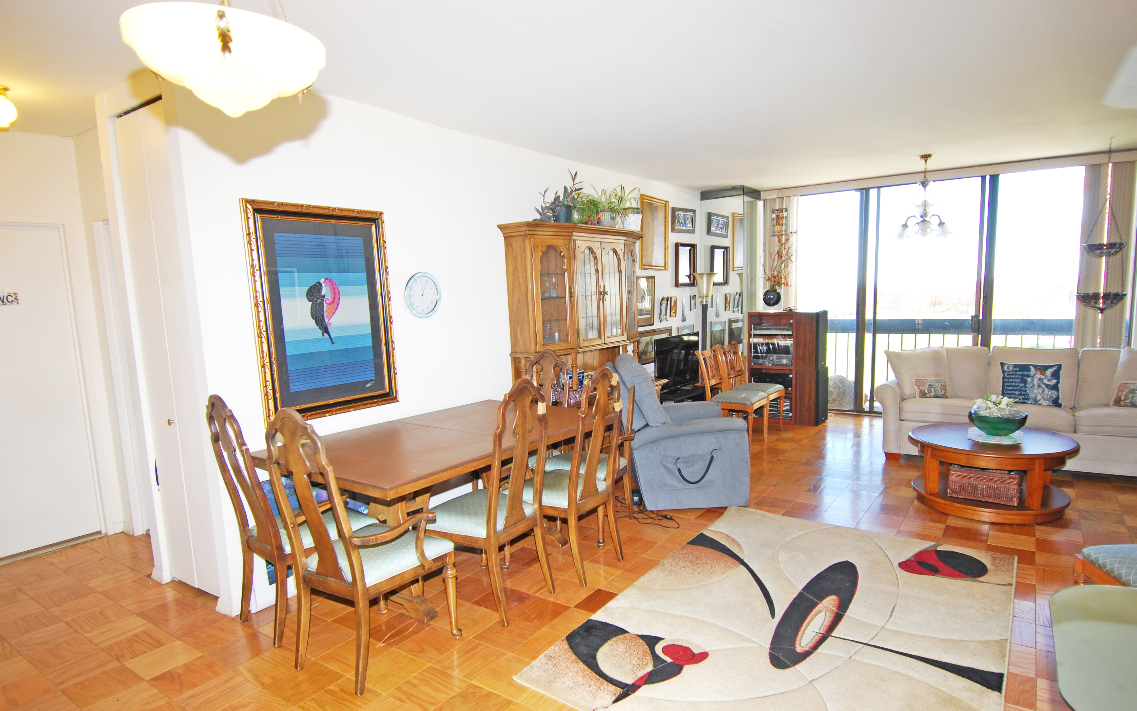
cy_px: 386
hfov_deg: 85.1
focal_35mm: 20
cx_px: 575
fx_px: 620
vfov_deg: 59.6
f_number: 4
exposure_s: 1/60
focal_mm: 12
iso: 200
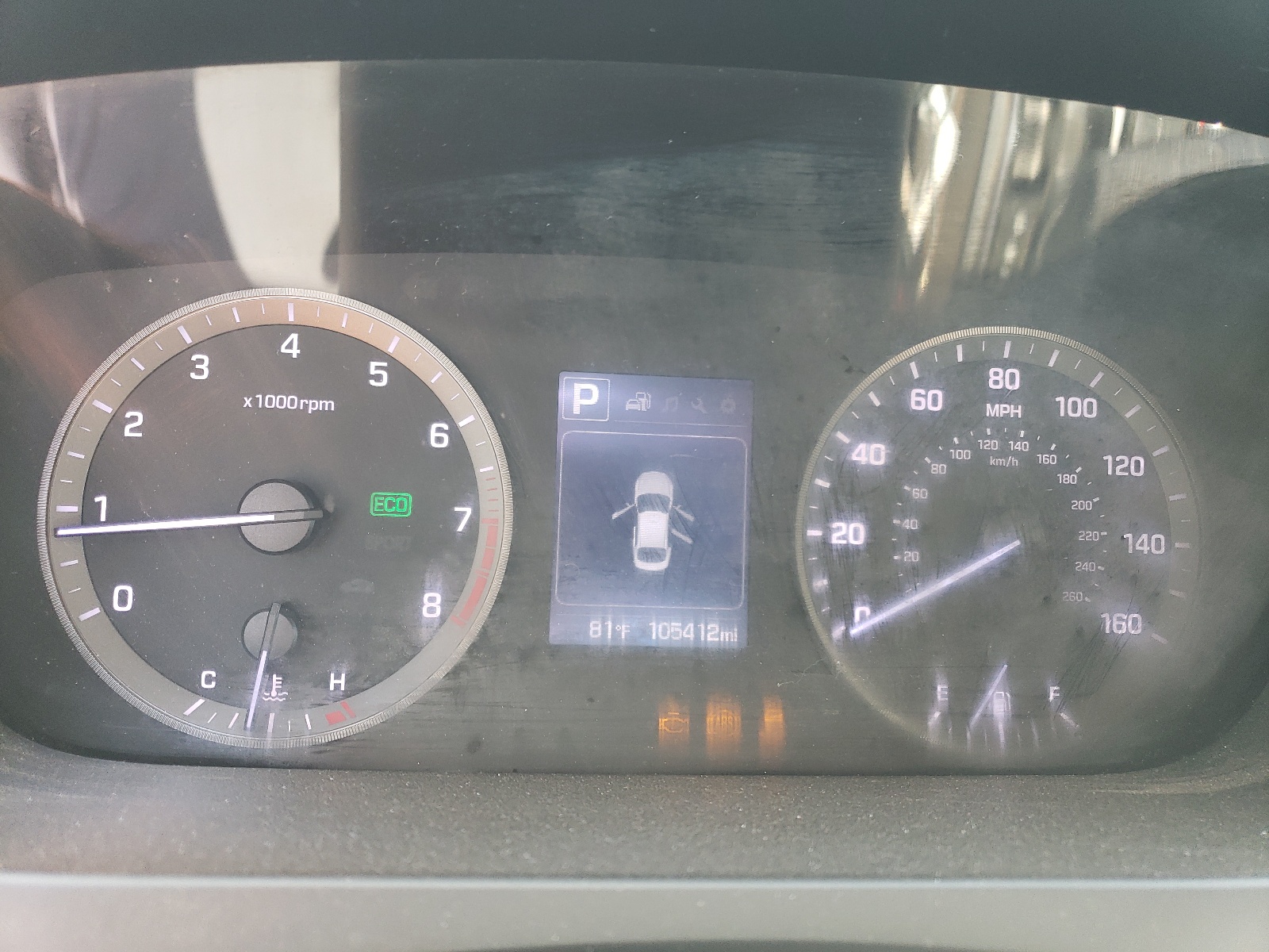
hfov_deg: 67.3
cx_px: 634
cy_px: 476
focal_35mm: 26
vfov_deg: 53.1
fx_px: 953
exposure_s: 1/60.2
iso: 101
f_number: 1.5
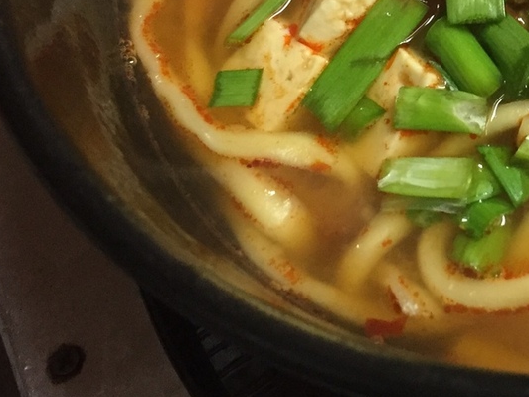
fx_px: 1100
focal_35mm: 72
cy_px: -6
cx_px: 648
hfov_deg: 24.3
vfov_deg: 19.8
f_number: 2.2
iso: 250
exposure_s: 1/33
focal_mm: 4.15
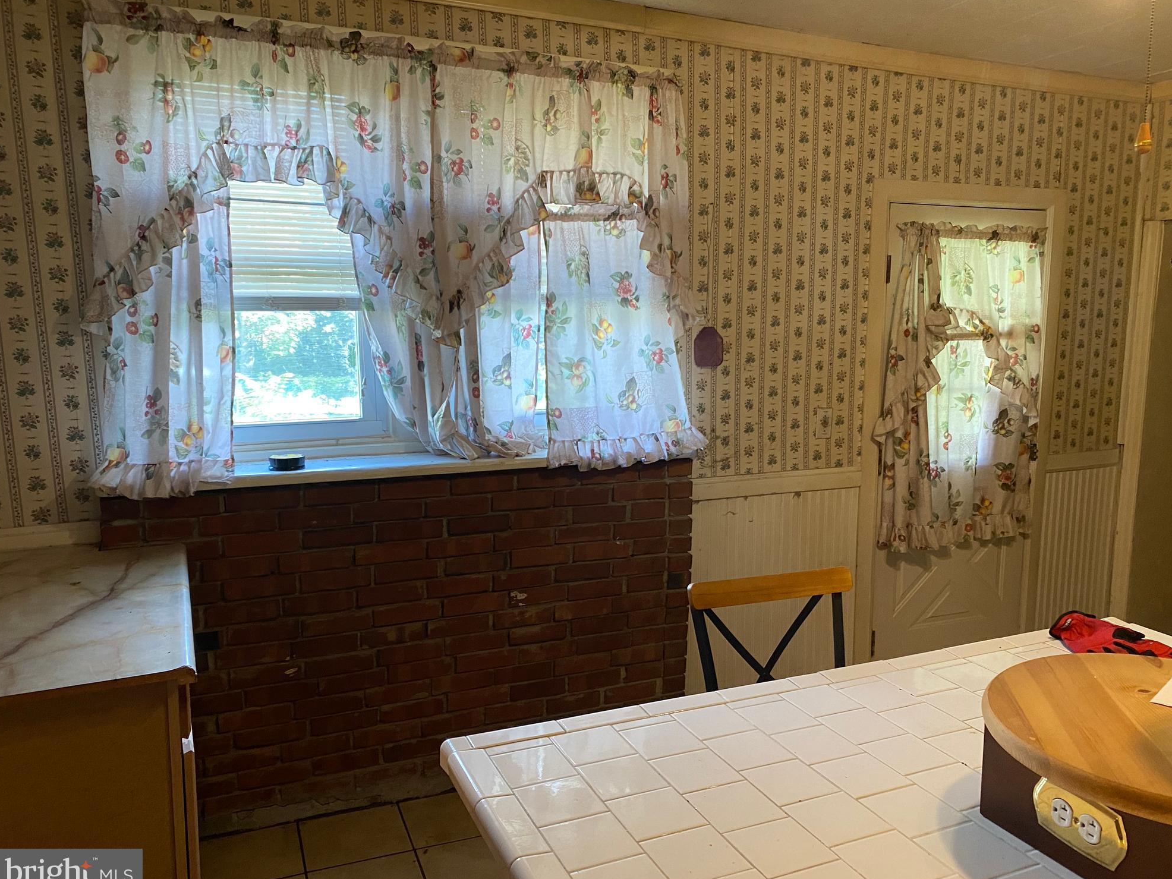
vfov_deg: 51.4
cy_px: 441
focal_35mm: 27
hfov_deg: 65.3
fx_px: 914
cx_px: 603
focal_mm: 4.25
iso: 160
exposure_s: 1/60
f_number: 1.8
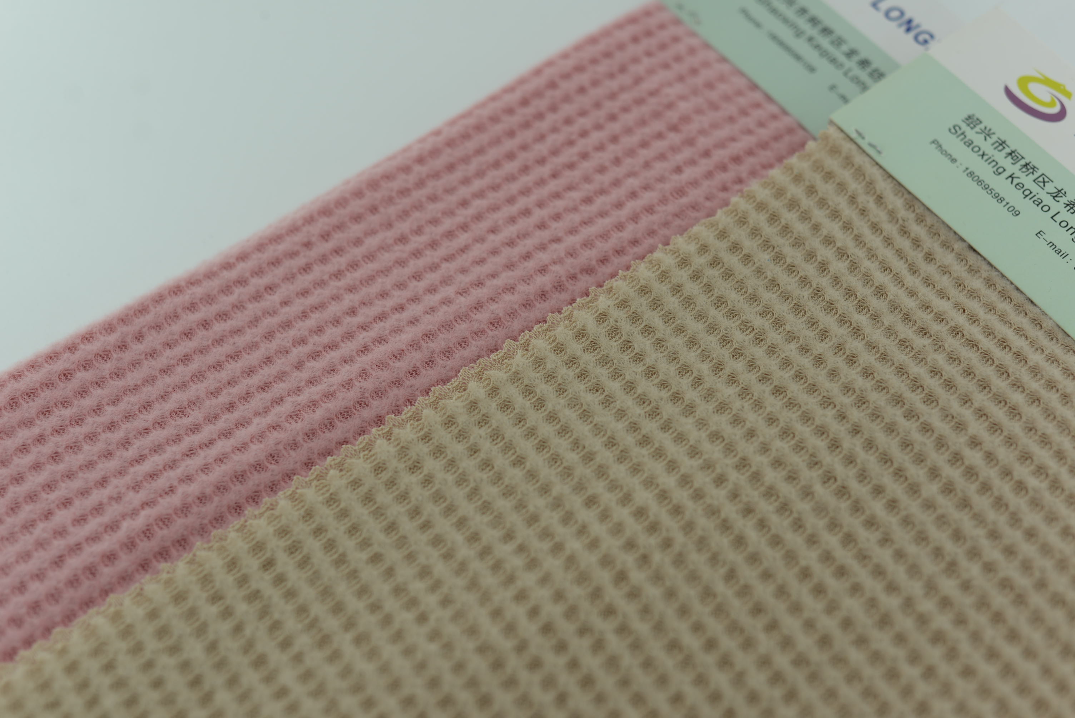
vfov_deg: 27.0
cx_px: 538
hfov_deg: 39.6
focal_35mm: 50
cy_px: 359
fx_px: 1494
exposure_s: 1/250
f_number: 3.5
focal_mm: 50
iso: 100
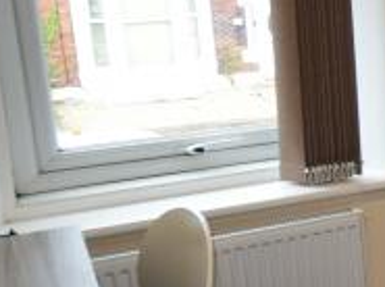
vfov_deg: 18.3
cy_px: 105
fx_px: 888
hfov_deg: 17.3
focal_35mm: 80
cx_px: 780
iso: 400
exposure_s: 1/125
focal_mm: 10
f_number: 5.6
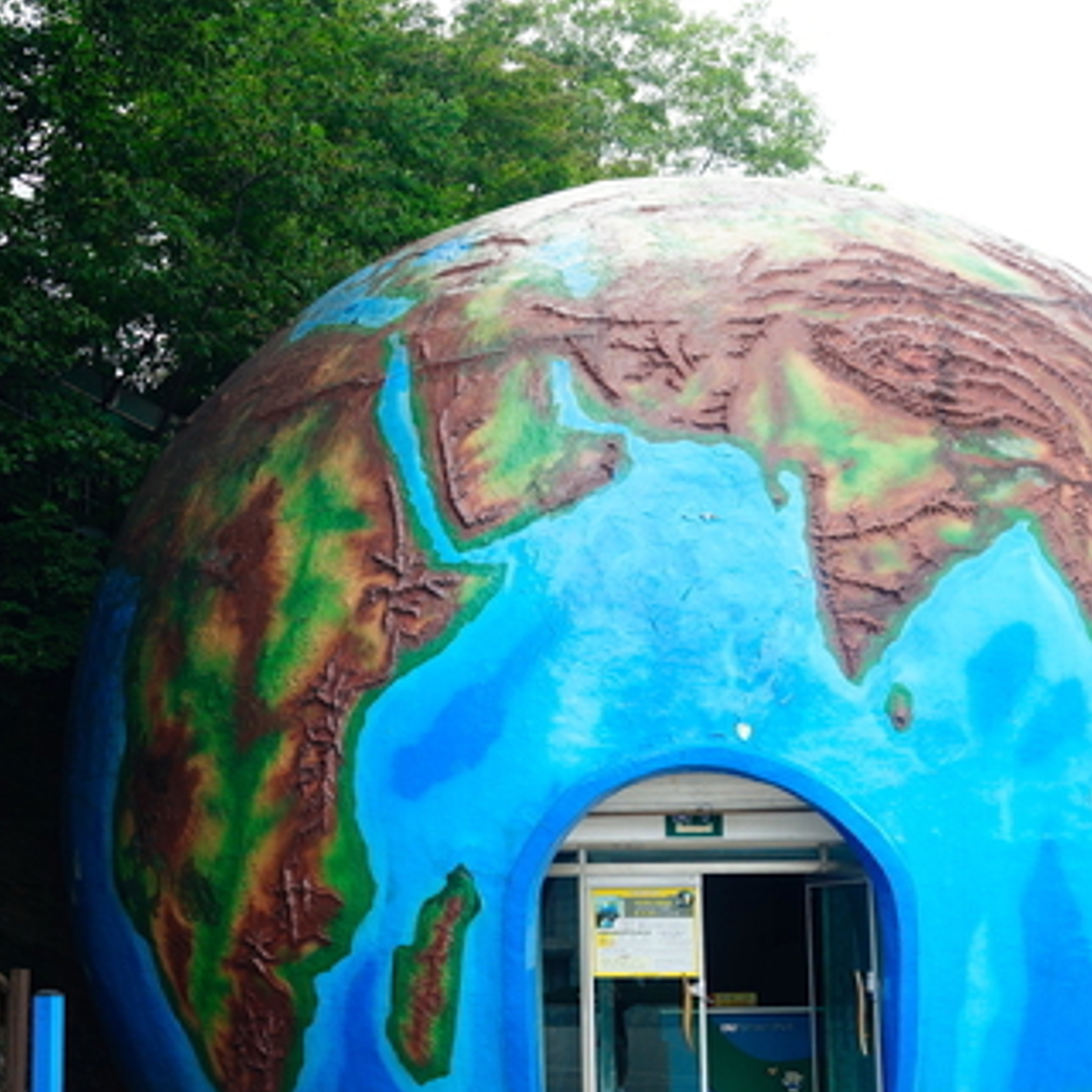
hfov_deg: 25.9
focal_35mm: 65
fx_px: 2320
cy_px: 717
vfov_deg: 26.4
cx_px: 166
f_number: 4
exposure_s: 1/250
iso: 400
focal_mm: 35
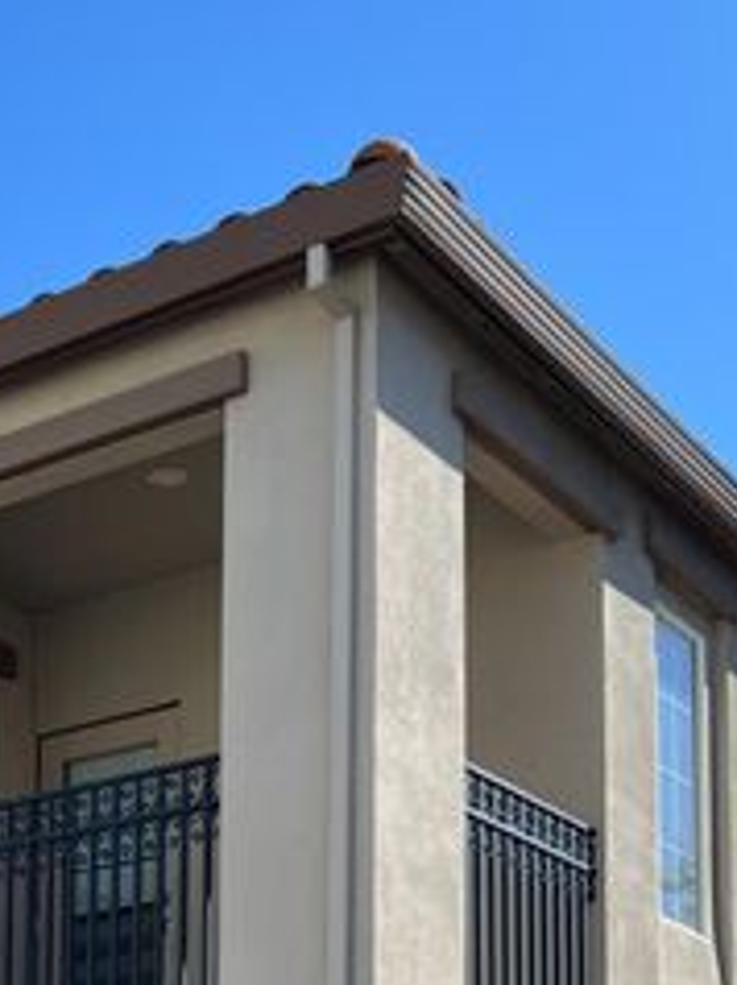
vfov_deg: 24.3
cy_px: 1177
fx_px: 2076
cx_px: 195
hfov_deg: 20.0
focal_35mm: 73
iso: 50
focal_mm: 5.7
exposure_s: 1/2632
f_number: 1.5
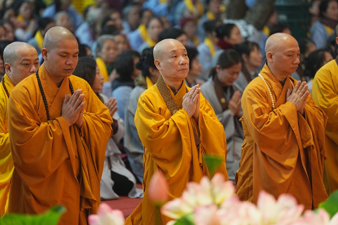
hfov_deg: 11.3
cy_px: 112
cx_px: 169
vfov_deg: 7.5
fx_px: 1709
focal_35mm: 182
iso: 2000
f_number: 2.8
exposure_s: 1/100
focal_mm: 182
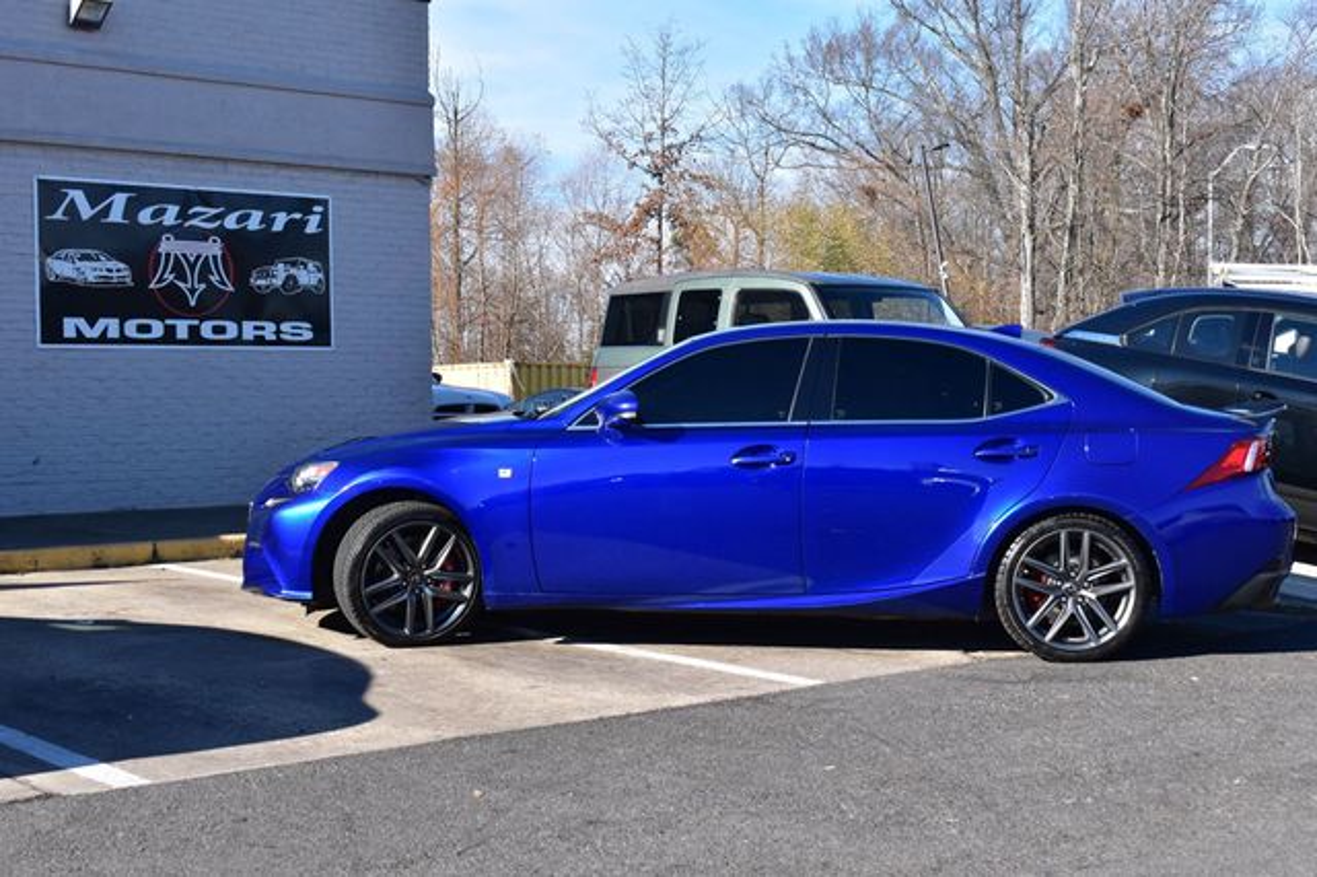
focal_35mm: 51
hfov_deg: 38.9
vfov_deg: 26.5
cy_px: 438
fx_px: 1865
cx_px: 658
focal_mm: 34
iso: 400
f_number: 11
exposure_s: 1/320
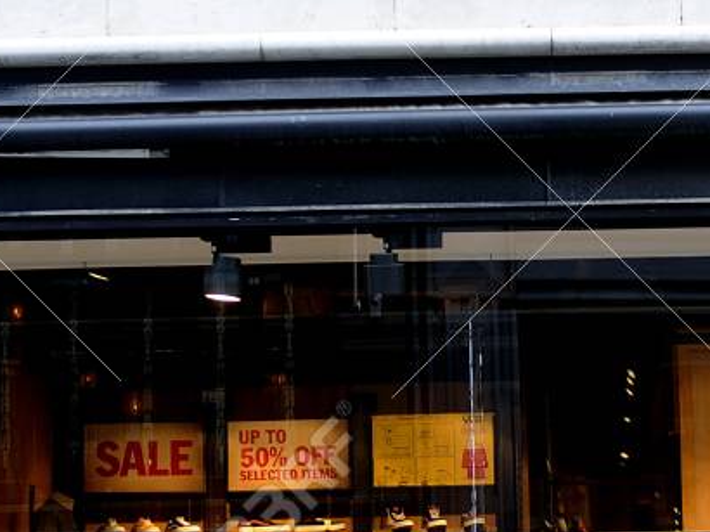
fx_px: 2624
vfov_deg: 11.5
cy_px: 457
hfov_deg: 15.3
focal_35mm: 128
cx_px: 575
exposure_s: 1/50
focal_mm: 28
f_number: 3.5
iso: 250
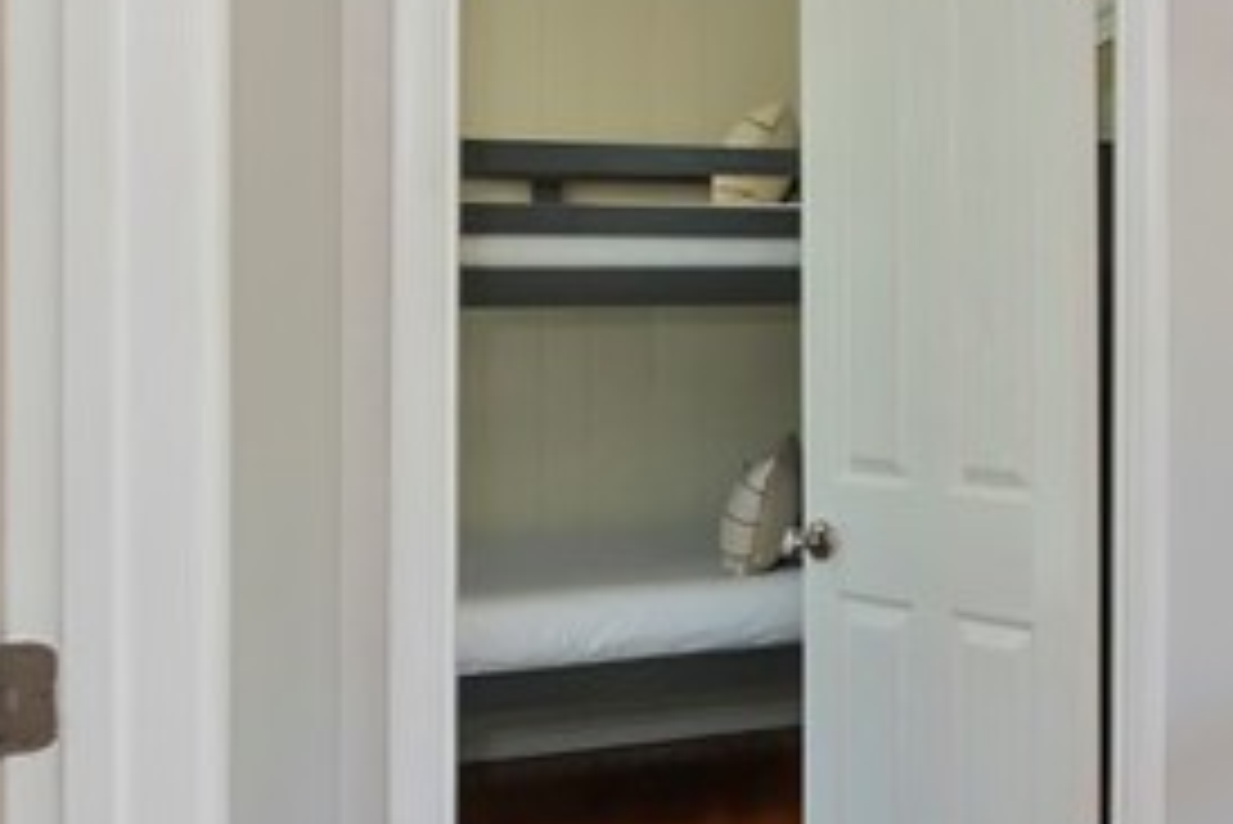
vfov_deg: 24.1
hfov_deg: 24.0
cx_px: 2038
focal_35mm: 56
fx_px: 1919
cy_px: 250
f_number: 8
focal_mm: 10
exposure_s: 1/30
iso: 360
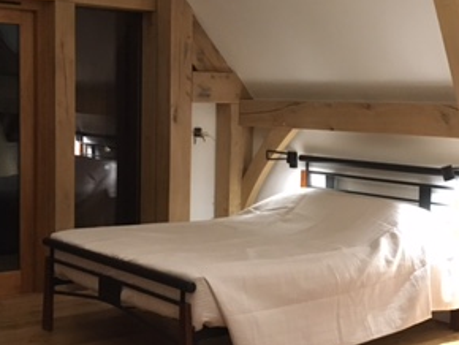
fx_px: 849
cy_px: 177
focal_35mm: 64
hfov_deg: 30.0
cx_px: 310
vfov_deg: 23.0
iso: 250
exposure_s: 1/17
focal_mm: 4.15
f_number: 2.2
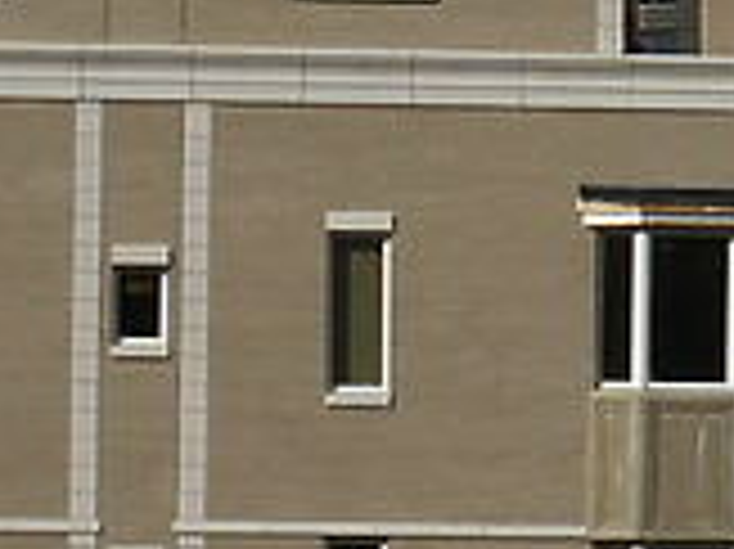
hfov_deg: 4.2
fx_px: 9959
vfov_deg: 3.2
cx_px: 901
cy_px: 245
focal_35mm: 470
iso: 64
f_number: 8
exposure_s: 1/350
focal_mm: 16.94
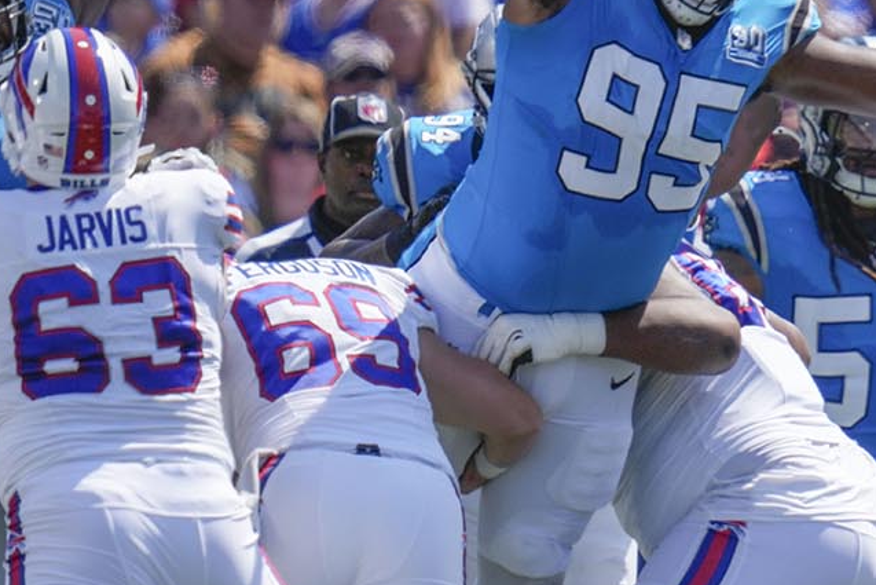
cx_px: 1225
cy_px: 306
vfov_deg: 0.8
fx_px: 42785
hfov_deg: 1.2
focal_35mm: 1758
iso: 400
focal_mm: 560
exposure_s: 1/3200
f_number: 4
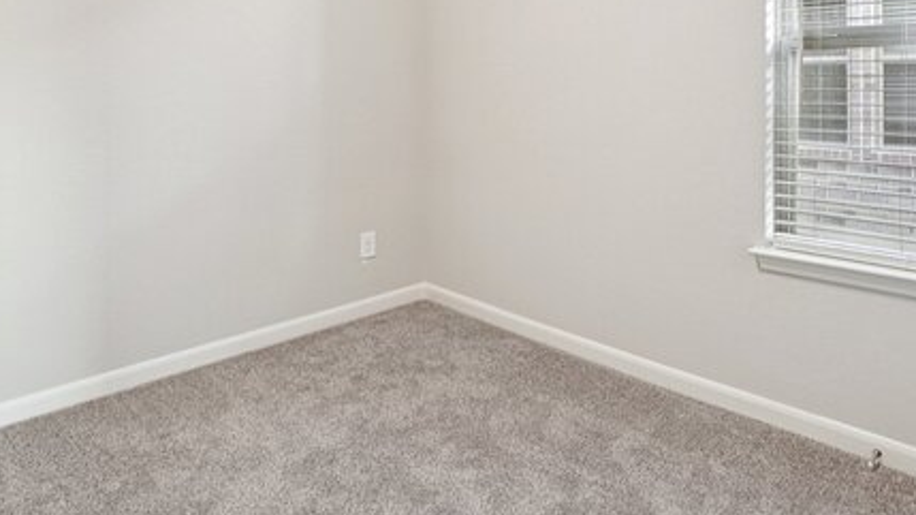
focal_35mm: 25
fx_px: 607
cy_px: 87
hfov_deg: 72.6
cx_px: 581
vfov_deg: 43.3
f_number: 8
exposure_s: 1/10
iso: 400
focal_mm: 16
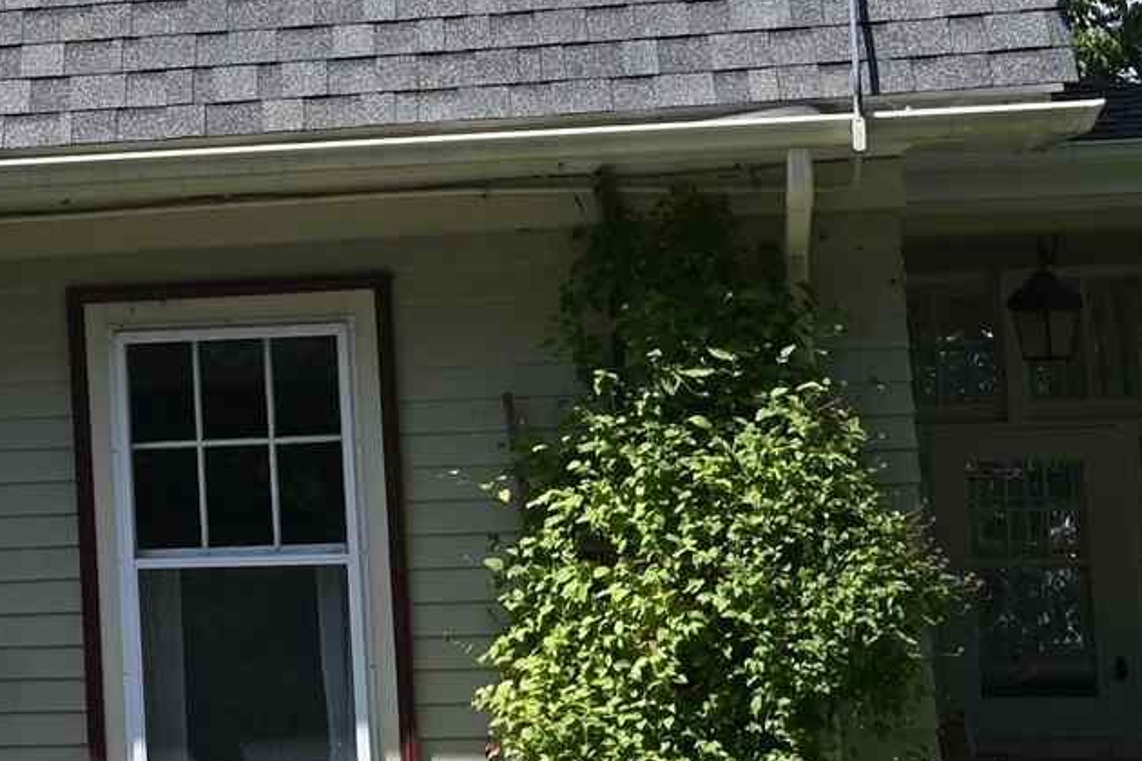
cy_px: 45
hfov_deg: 16.4
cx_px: -399
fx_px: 3711
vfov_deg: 11.6
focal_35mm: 117
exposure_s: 1/320
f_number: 6.3
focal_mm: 24
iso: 100
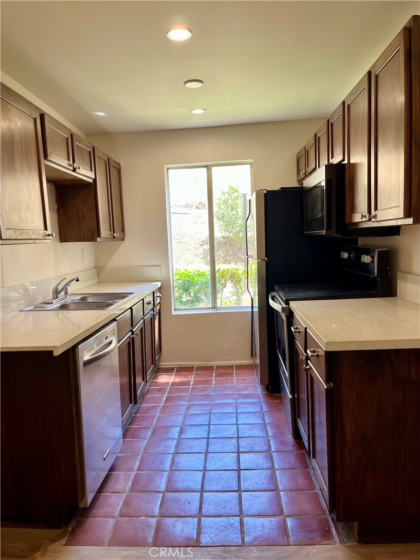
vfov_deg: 67.3
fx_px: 421
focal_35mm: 26
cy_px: 280
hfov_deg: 53.1
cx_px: 210
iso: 64
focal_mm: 5.1
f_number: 1.6
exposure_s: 1/120
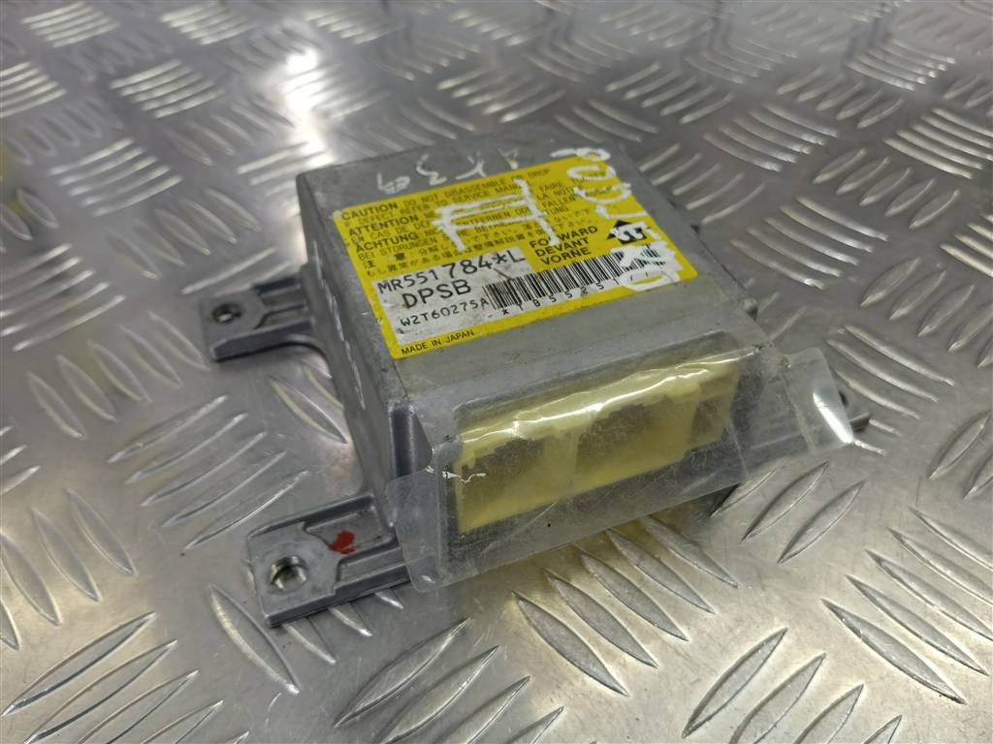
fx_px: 775
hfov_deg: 65.3
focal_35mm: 27
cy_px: 372
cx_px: 496
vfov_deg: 51.4
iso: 86
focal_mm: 4.11
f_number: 1.6
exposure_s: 1/50
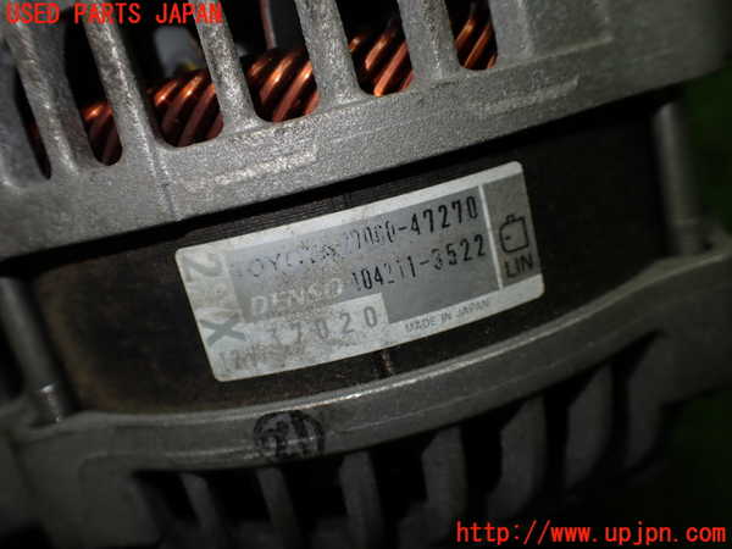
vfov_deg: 46.8
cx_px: 366
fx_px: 634
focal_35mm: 30
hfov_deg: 60.0
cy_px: 274
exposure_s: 1/125
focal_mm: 5.4
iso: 100
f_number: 2.3
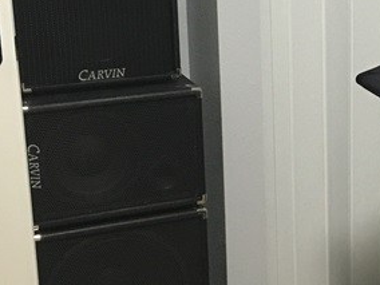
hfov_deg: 18.3
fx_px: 1131
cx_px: 431
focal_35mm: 103
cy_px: 159
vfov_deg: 14.4
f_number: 2.2
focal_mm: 4.15
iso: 160
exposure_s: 1/30
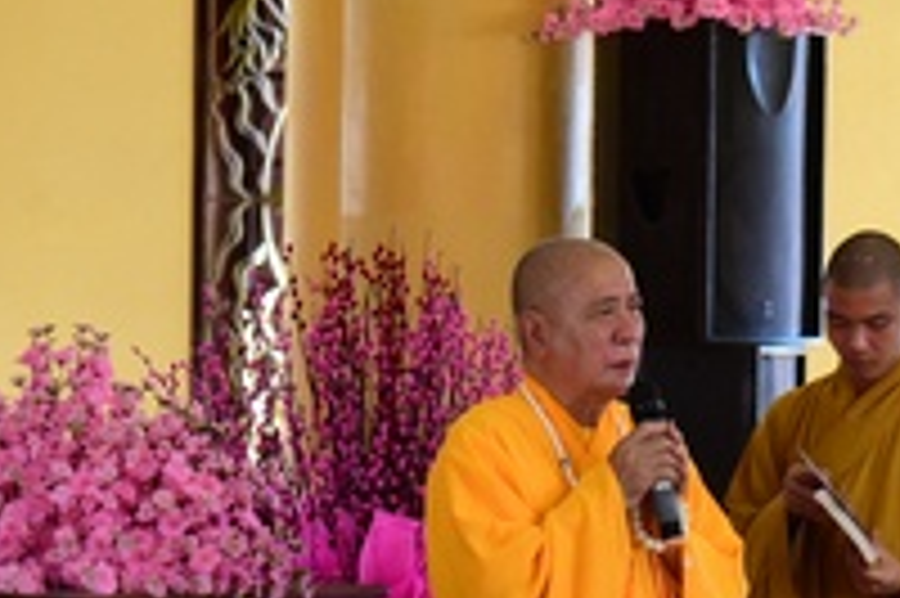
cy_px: 598
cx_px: 693
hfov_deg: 7.7
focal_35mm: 267
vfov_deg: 5.1
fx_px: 6669
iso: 1000
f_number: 4
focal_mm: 82
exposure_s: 1/80
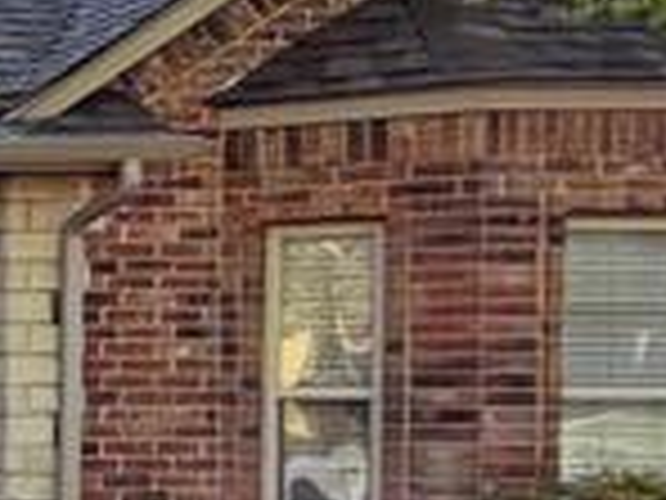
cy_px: 396
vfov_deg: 16.3
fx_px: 1732
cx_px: -1156
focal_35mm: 90
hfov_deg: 12.7
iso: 100
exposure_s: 1/3238
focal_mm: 2.2
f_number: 2.2
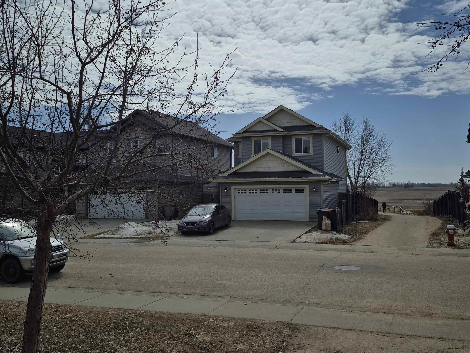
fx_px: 448
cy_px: 163
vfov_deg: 42.9
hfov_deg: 55.3
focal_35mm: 33
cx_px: 245
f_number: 1.8
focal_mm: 5.4
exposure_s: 1/6128
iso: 25
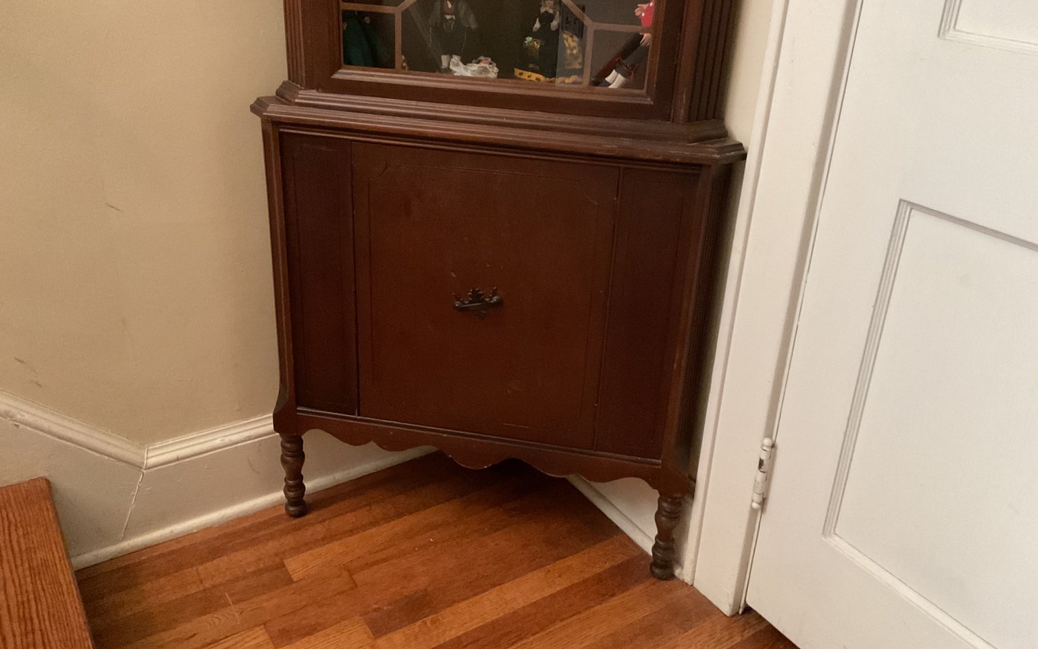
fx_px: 877
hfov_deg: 61.2
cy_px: 266
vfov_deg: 40.5
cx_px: 517
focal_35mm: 31
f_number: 1.8
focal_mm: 3
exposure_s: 1/15
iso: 1000
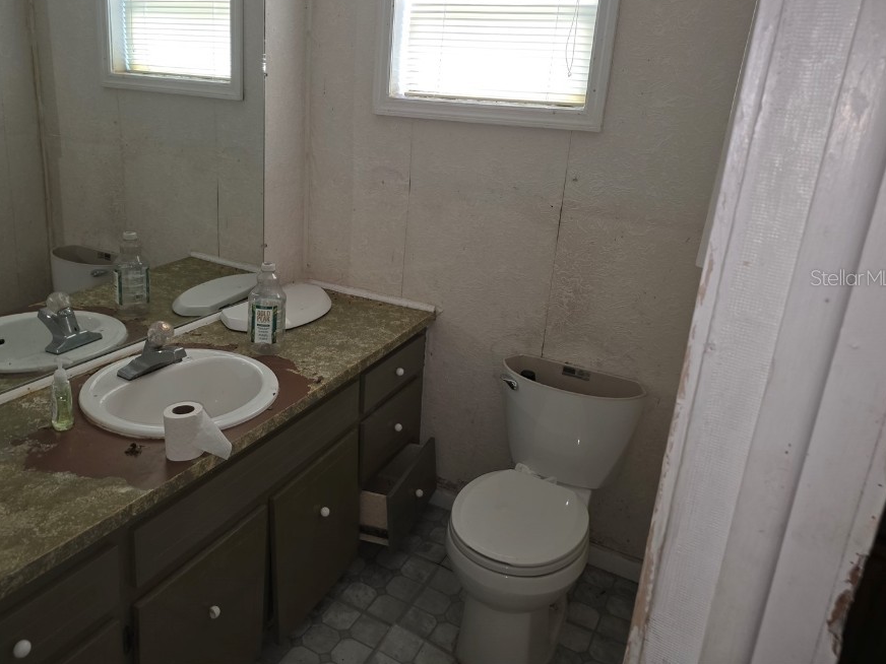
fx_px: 691
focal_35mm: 27
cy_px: 277
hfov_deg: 65.1
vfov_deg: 51.1
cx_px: 386
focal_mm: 6.25
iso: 1250
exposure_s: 1/20
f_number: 1.7
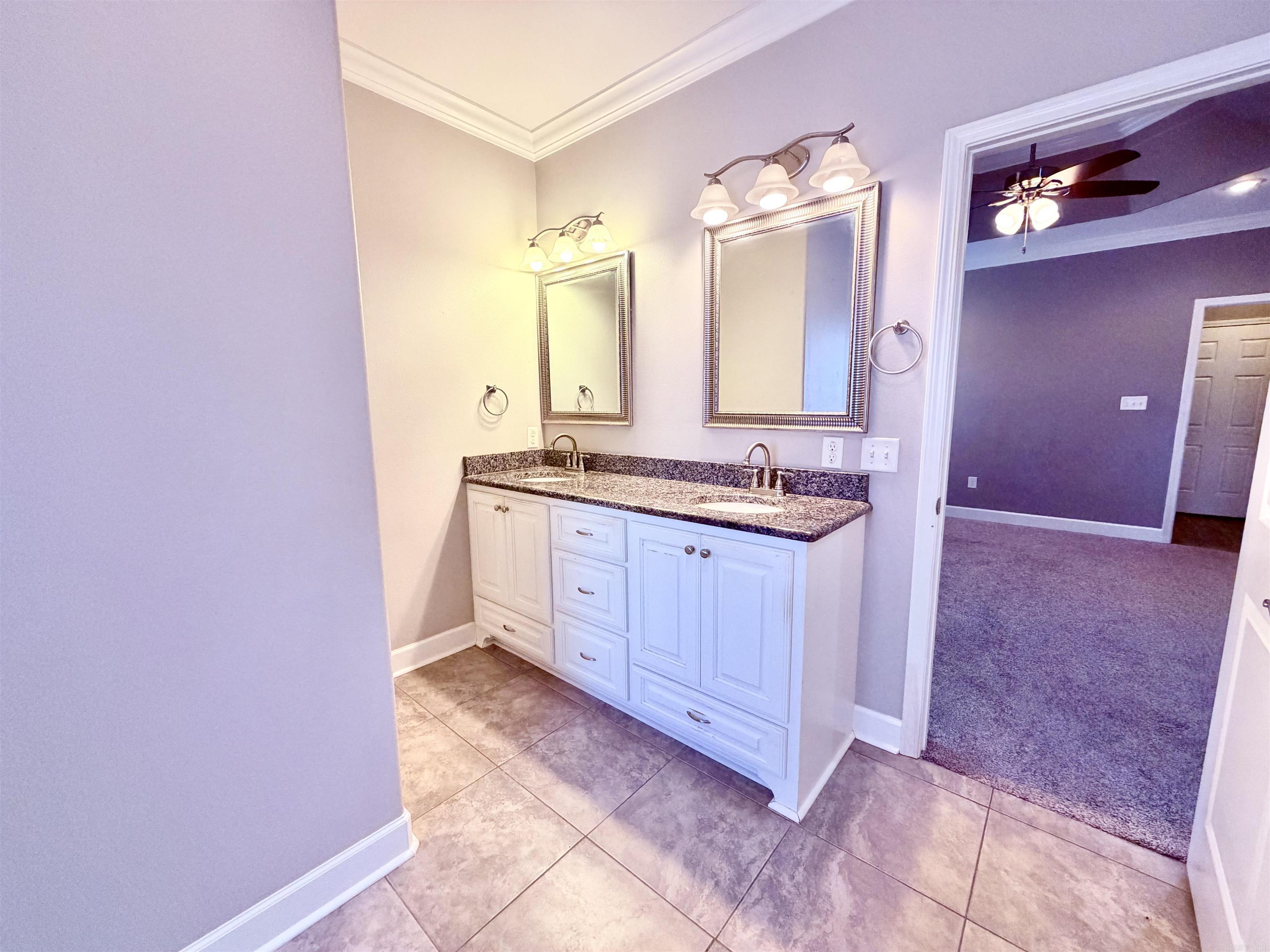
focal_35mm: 14
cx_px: 635
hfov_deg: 102.1
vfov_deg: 85.7
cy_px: 476
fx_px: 514
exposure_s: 1/120
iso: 250
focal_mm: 2.22
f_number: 2.2
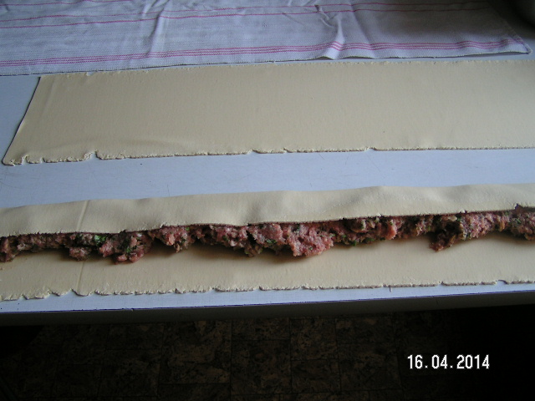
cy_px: 200
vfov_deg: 37.7
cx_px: 268
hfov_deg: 49.0
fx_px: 587
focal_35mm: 38
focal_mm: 5.8
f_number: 2.8
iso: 64
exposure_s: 1/40
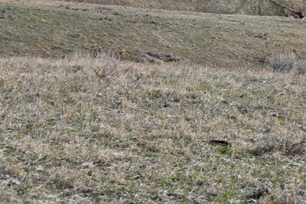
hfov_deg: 12.2
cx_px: 303
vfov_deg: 8.2
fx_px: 1410
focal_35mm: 166
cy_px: -25
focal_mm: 70
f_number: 7.1
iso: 100
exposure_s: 1/400
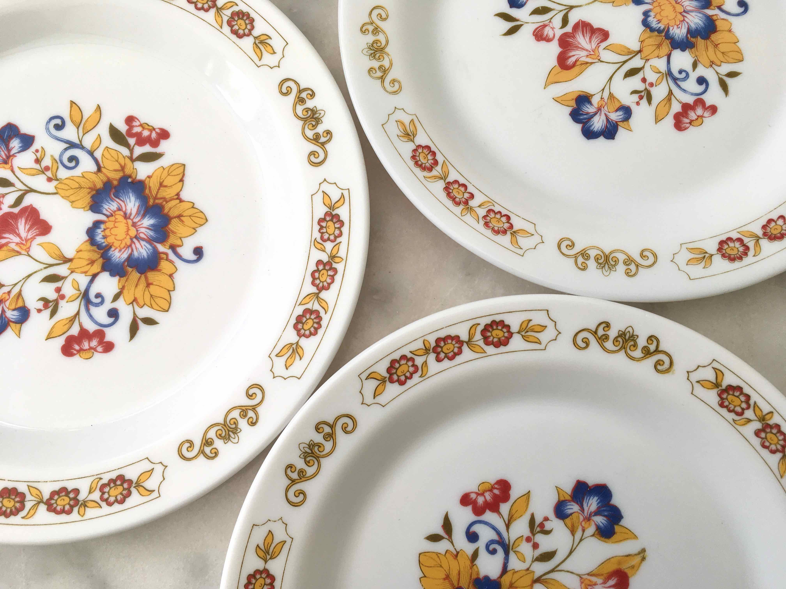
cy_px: 294
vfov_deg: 48.2
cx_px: 393
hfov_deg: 61.7
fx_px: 658
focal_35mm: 29
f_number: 2.2
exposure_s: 1/469
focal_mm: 4.15
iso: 25
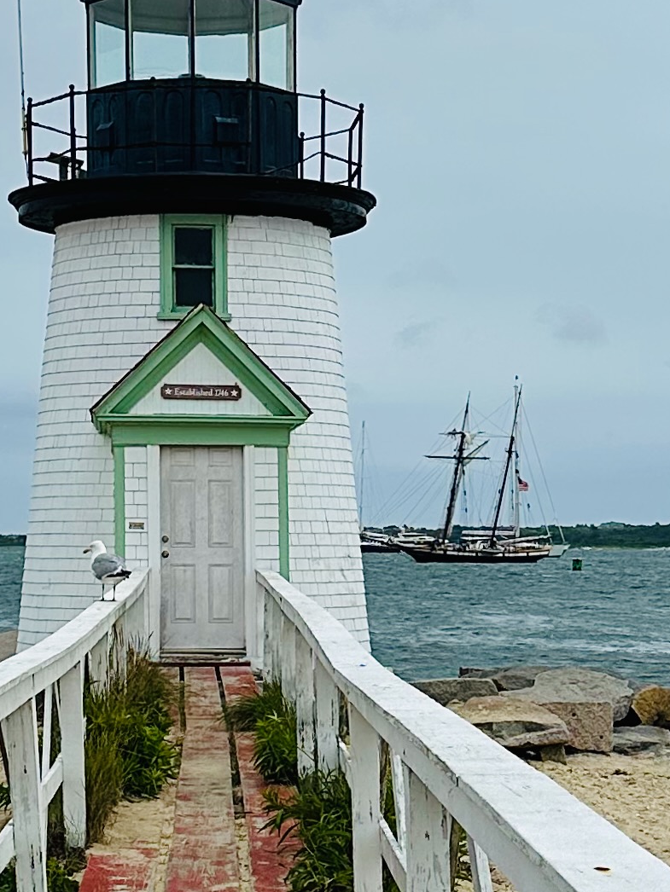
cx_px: 222
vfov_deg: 53.6
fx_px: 877
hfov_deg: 41.3
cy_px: 356
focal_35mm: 34
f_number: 1.78
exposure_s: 1/10753
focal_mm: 6.86
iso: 80
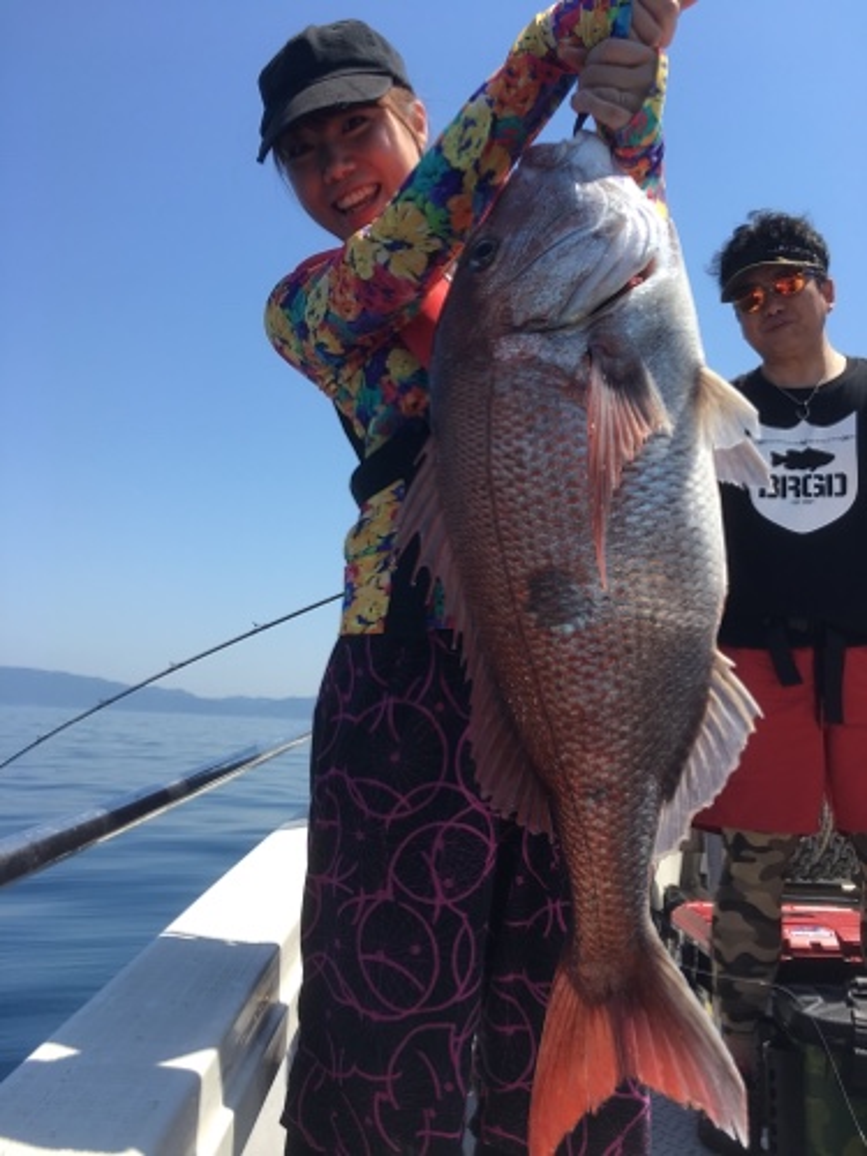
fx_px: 968
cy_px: 578
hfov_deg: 48.2
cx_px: 434
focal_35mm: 29
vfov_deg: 61.7
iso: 25
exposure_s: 1/1054
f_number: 2.2
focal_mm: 4.15
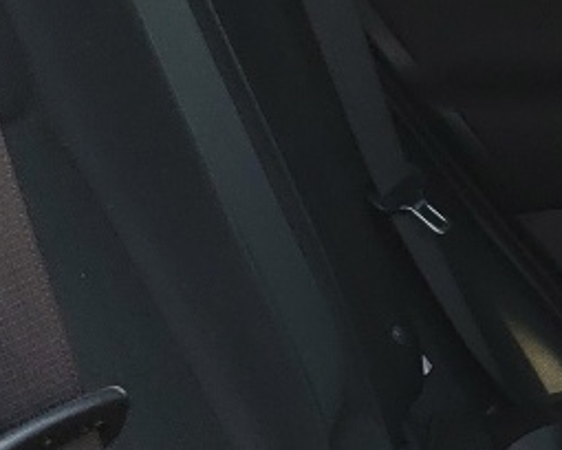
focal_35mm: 159
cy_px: 223
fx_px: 2645
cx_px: 855
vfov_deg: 9.7
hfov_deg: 11.6
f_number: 1.5
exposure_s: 1/161
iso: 50
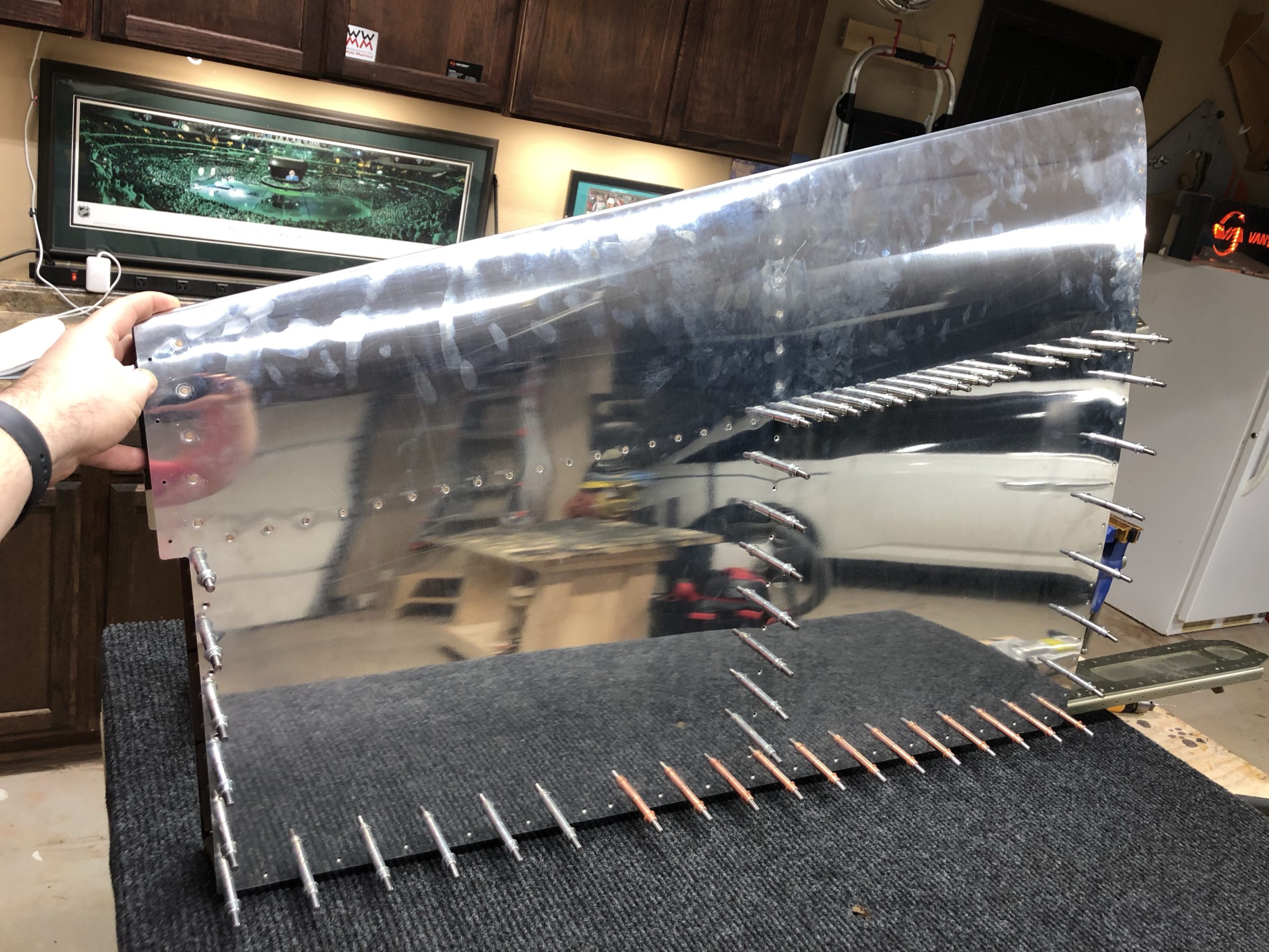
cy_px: 476
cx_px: 634
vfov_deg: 49.7
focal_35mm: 28
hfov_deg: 63.4
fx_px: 1026
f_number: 1.8
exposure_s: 1/24
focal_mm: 3.99
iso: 40
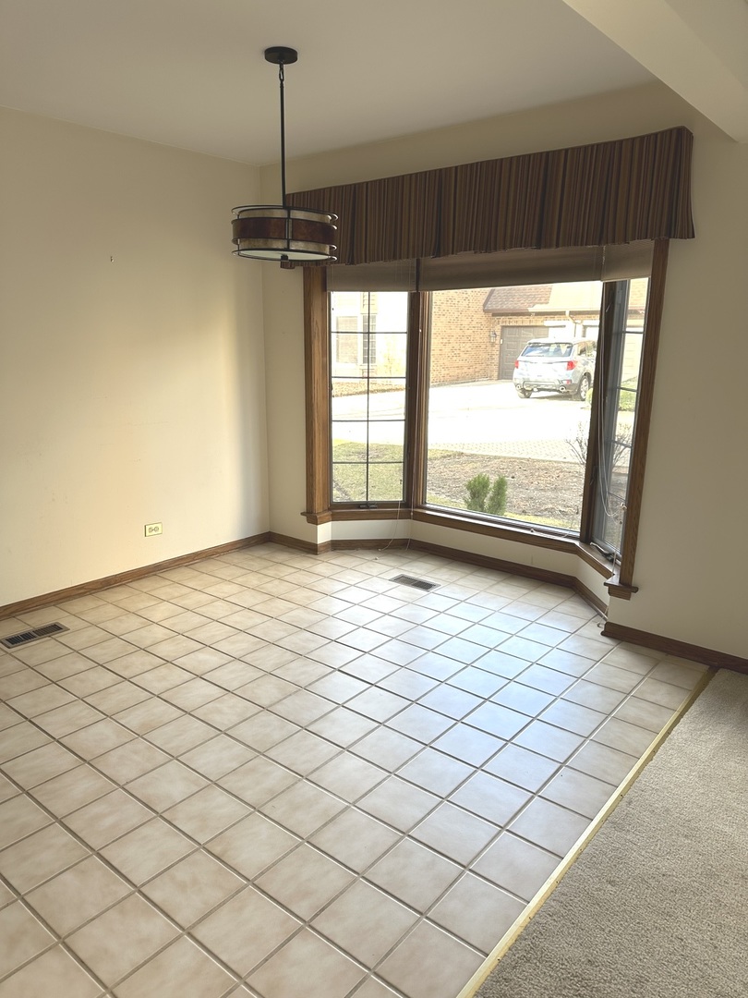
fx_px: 691
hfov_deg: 56.8
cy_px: 499
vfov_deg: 71.6
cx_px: 374
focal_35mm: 24
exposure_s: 1/121
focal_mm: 6.86
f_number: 1.78
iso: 64
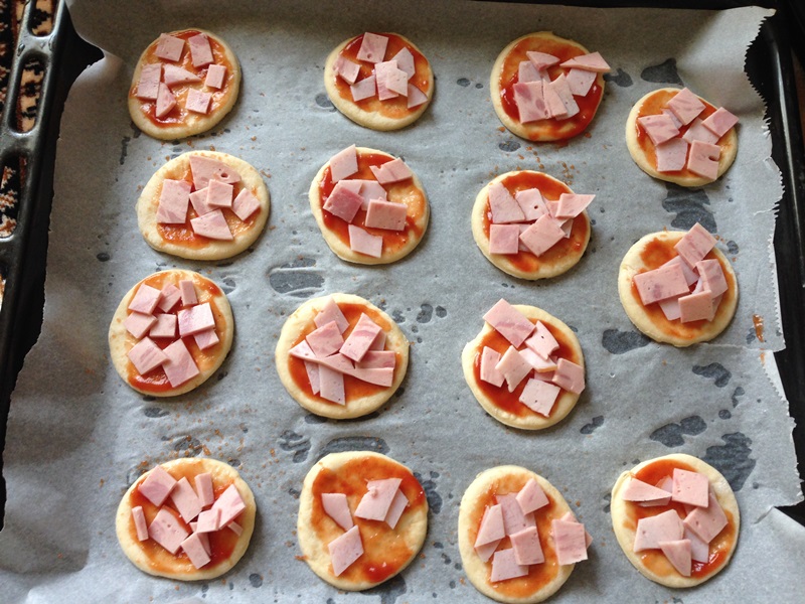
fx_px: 767
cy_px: 302
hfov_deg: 55.4
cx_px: 402
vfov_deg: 42.9
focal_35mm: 33
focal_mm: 4.12
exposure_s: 1/20
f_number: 2.4
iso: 80
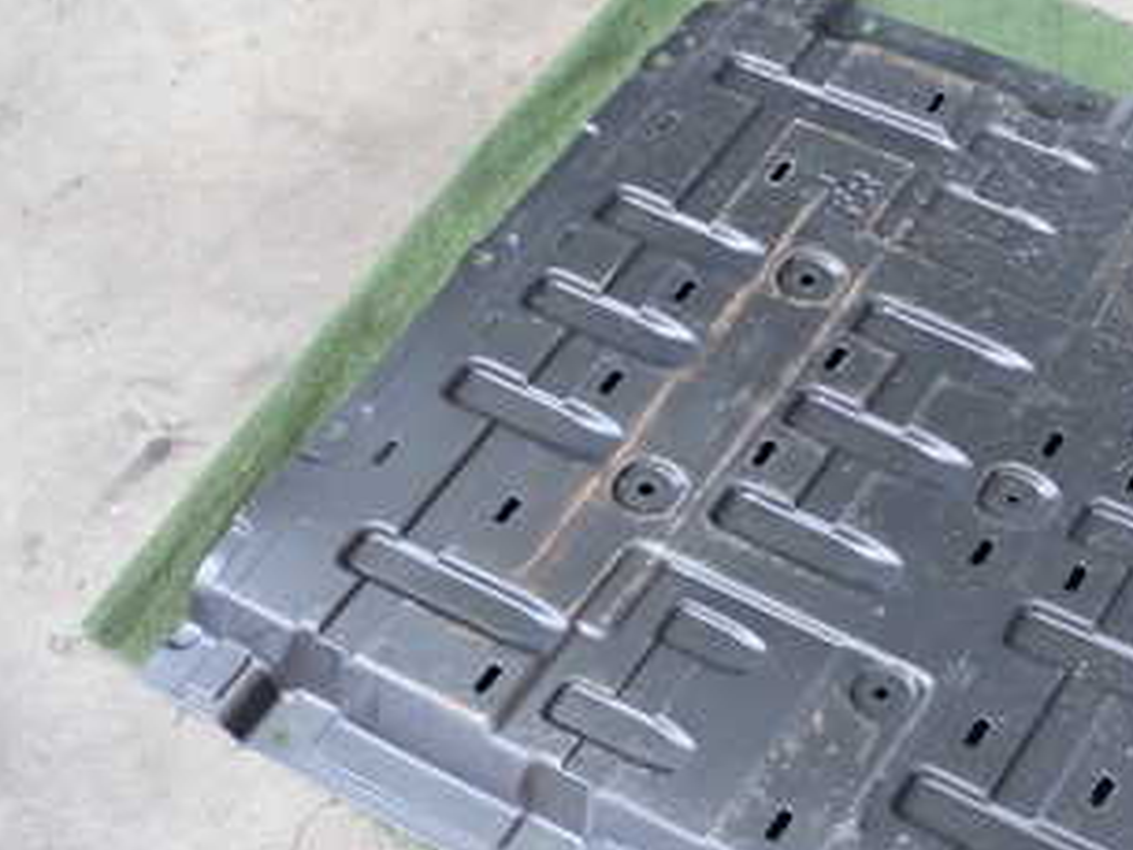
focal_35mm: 59
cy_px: 683
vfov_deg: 24.4
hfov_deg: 30.6
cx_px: 1107
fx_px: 1932
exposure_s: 1/50
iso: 200
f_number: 2.3
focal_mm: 5.4
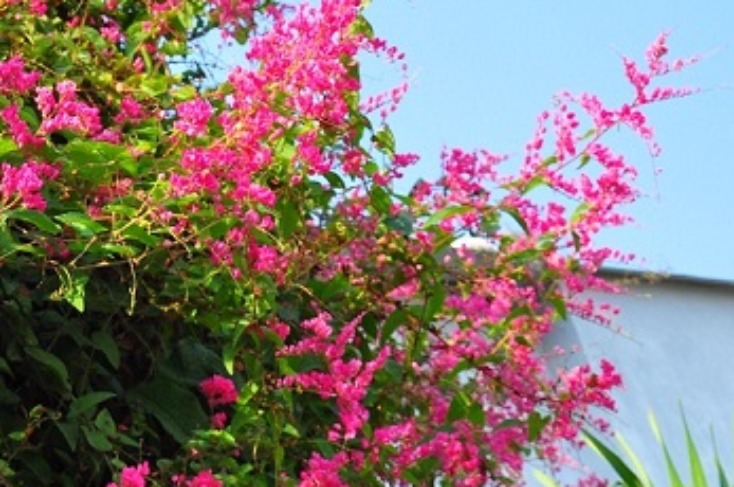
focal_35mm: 128
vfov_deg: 10.7
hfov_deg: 15.5
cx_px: -137
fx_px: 2605
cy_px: 261
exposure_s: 1/250
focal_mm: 34
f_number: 8
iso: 250
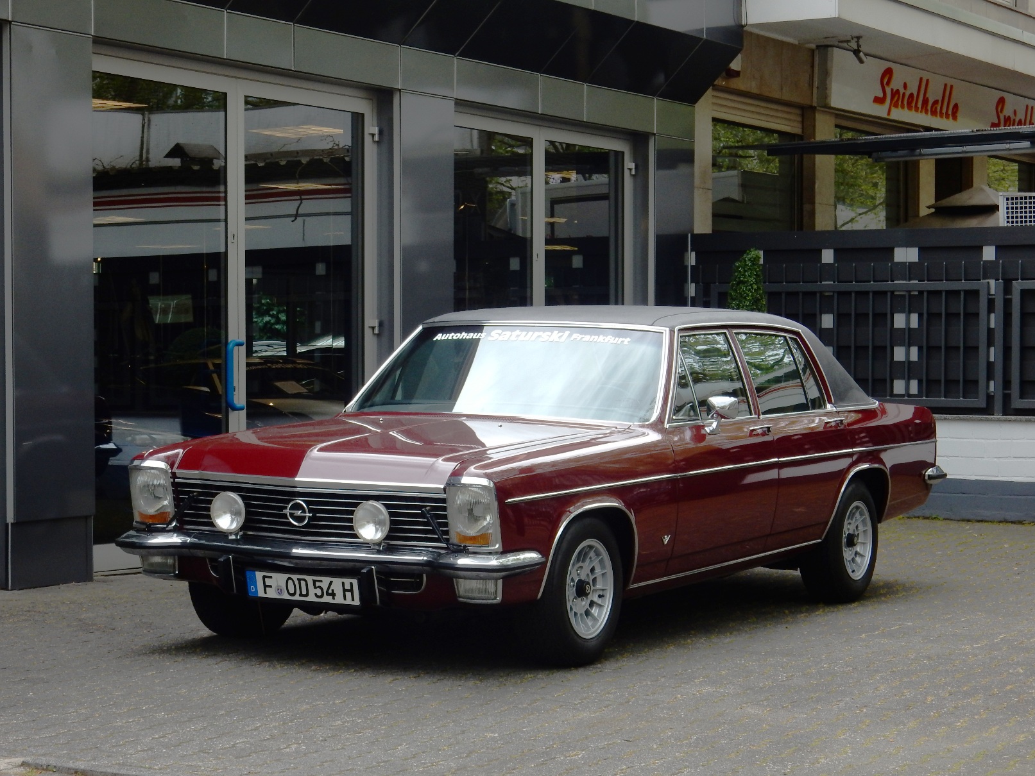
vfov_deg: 17.6
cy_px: 388
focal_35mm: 84
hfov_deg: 23.3
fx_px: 2512
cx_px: 518
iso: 125
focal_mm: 14.9
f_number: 5
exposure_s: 1/80
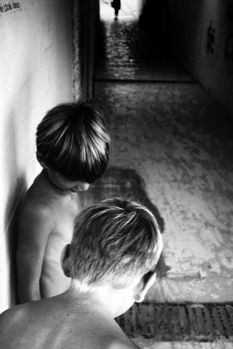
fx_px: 388
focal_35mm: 40
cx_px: 116
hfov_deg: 33.4
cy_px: 174
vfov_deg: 48.5
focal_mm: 26
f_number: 9
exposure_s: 1/80
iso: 800
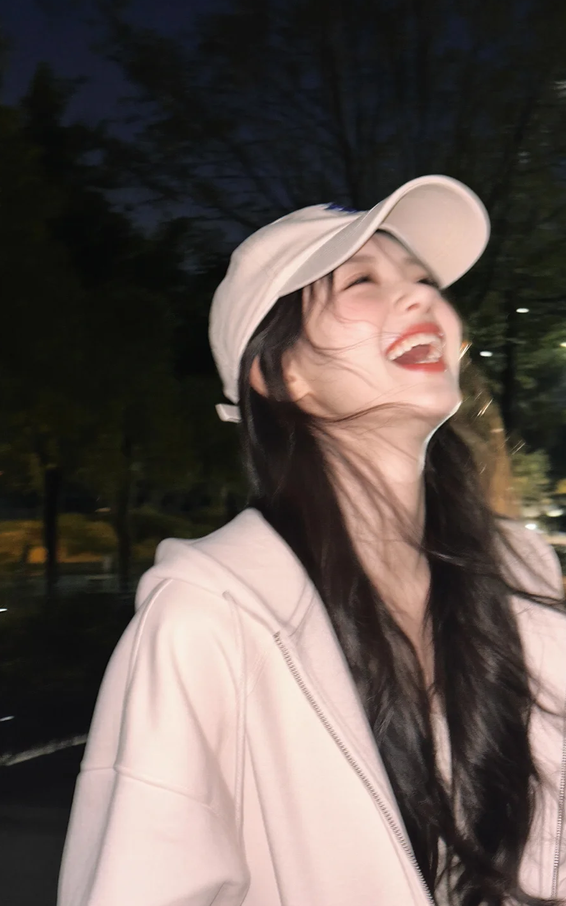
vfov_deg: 66.5
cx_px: 337
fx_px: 691
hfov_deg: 44.3
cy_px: 451
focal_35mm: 28
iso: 400
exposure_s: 1/40
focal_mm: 4.25
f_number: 1.8
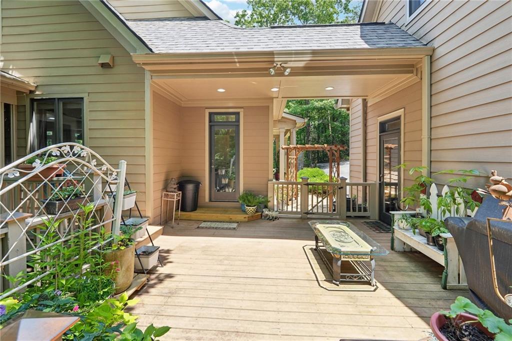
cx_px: 256
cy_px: 170
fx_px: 199
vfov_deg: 81.1
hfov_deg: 104.3
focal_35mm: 14
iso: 320
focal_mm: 14
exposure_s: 1/80
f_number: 8
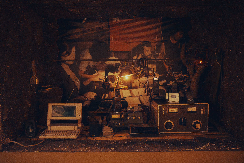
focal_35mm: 28
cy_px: 82
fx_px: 190
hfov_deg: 65.5
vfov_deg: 46.4
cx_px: 122
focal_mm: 18.3
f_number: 3.5
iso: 2500
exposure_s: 1/30
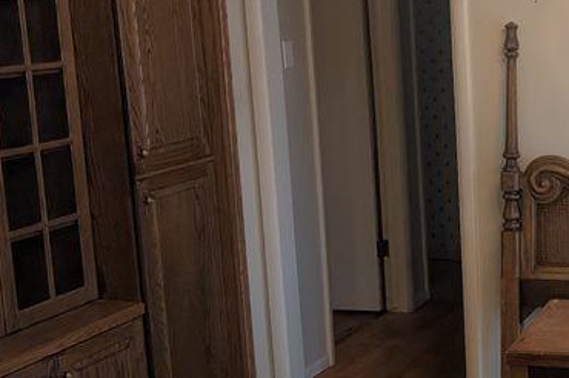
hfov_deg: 27.7
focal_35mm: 69
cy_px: 166
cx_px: 558
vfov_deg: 19.7
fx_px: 1090
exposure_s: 1/229
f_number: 1.68
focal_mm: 6.9
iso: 22
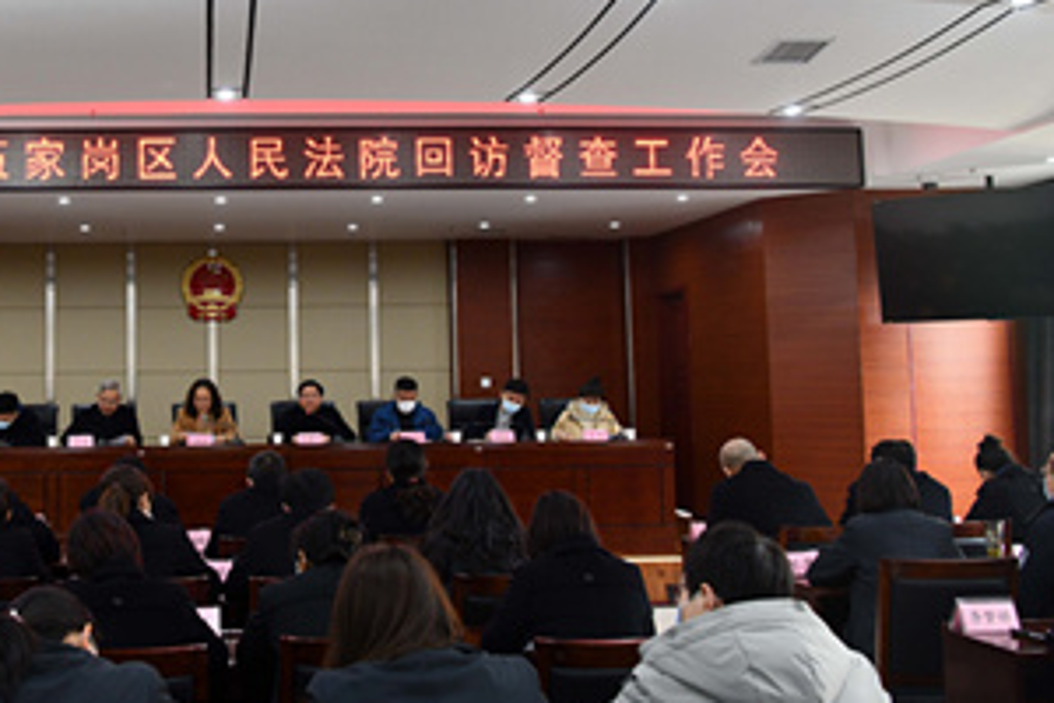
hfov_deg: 42.0
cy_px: 272
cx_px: 235
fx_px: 1317
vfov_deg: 29.8
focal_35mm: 45
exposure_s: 1/80
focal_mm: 27
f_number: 4.5
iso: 1000
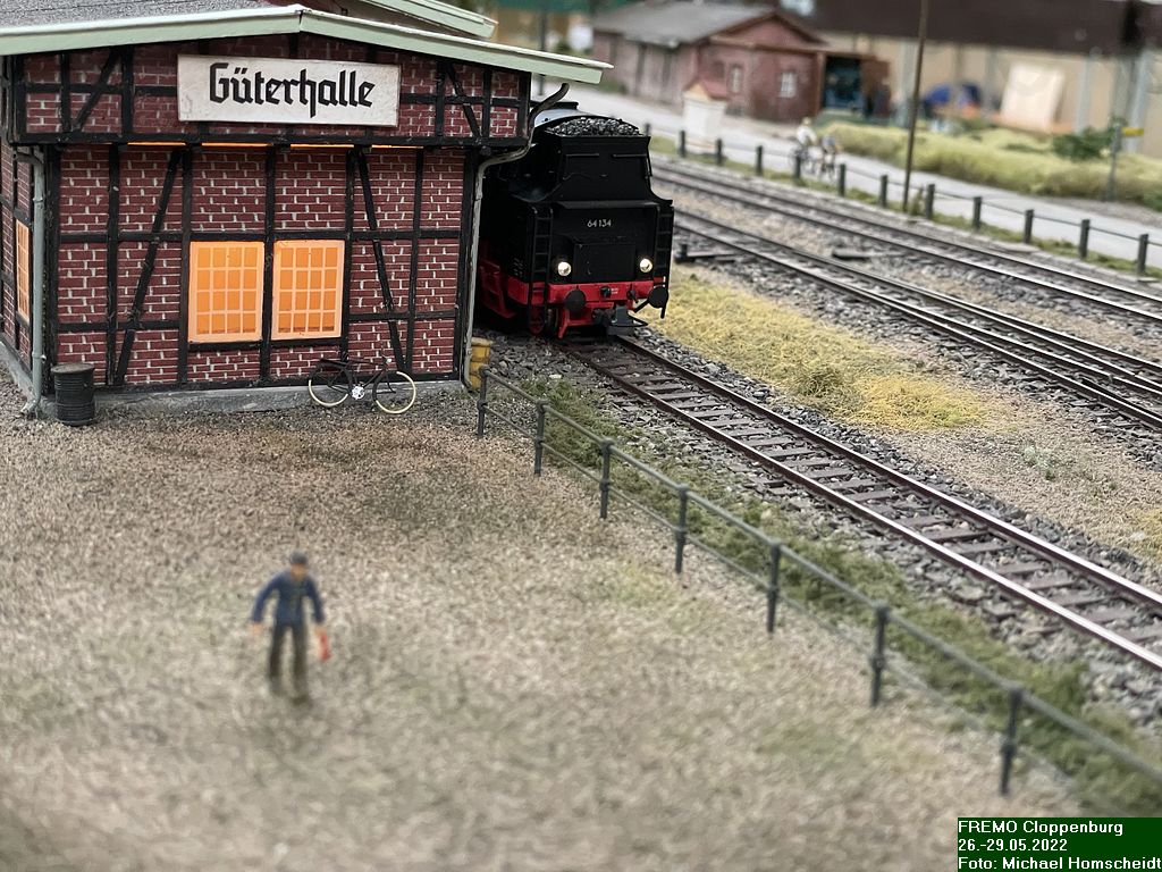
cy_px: 436
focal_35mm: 52
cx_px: 581
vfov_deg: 28.0
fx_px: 1746
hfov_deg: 36.8
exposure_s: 1/60
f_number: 2
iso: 500
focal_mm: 6
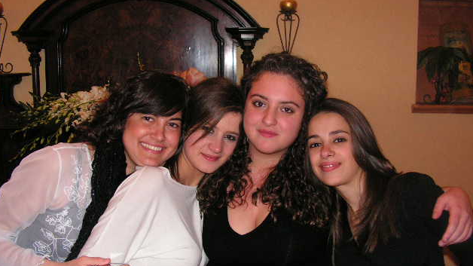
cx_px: 233
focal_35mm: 40
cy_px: 154
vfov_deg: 29.6
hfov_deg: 50.5
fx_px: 502
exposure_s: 1/40
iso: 200
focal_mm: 6
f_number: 3.2
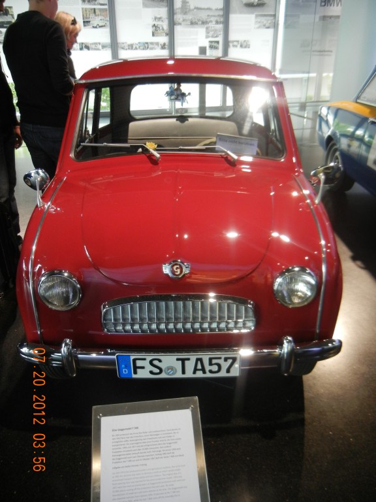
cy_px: 251
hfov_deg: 46.8
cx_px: 188
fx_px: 434
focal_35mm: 30
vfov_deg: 60.0
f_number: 3.5
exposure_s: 1/46.2
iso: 400
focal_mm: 5.4
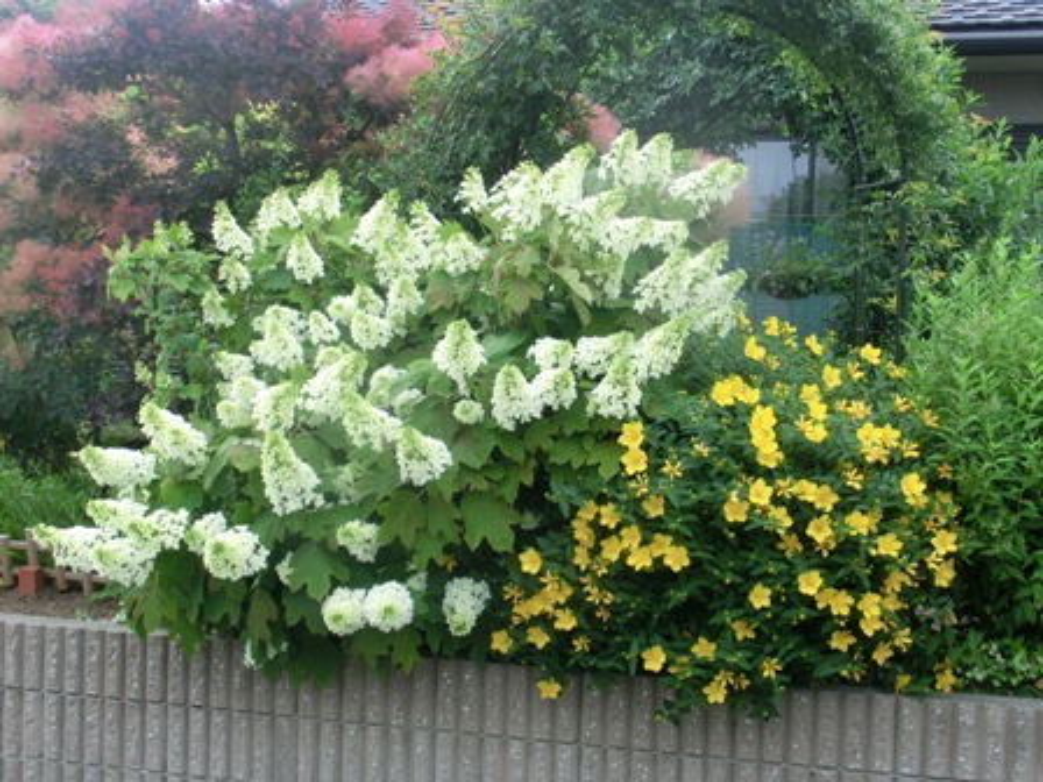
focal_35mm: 57
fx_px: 1717
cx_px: 522
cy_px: 391
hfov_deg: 33.8
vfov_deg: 25.7
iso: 100
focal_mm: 10.04
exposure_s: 1/160
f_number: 4.5
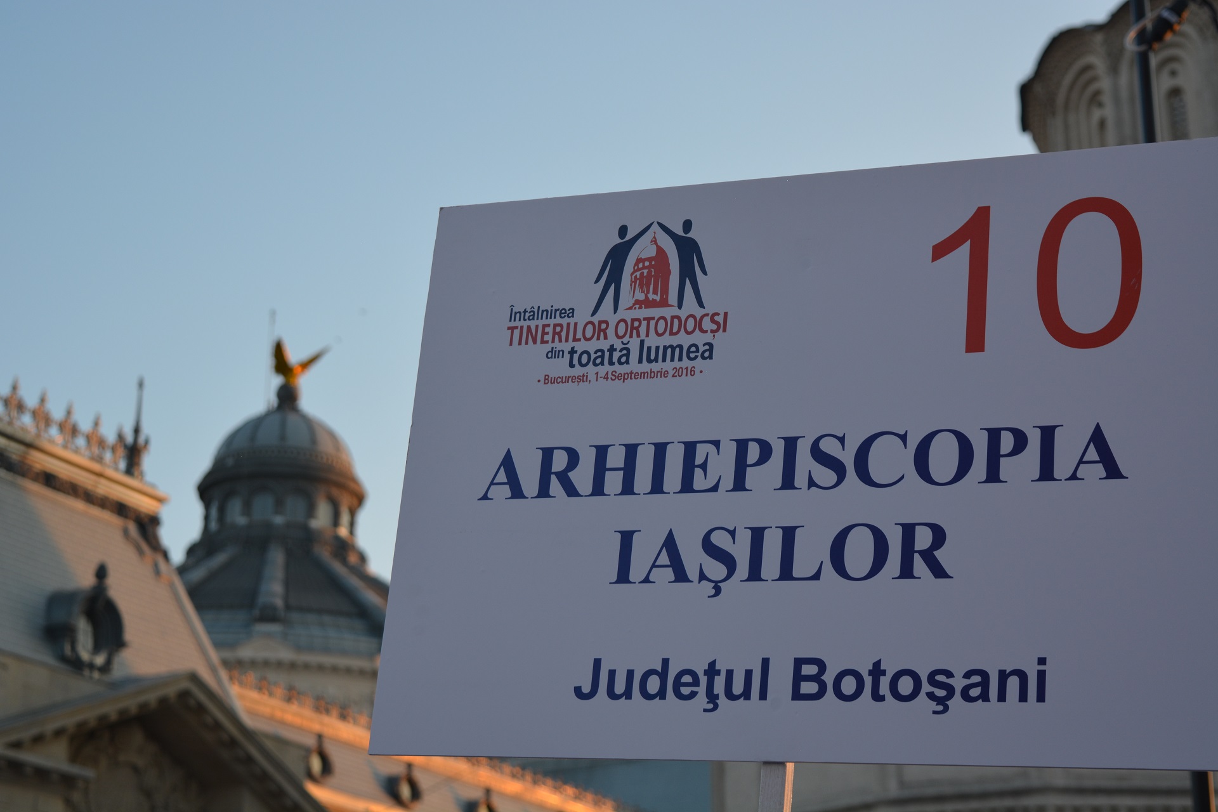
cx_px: 609
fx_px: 2284
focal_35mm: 68
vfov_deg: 20.2
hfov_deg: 29.9
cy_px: 406
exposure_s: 1/160
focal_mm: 45
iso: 200
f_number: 6.3
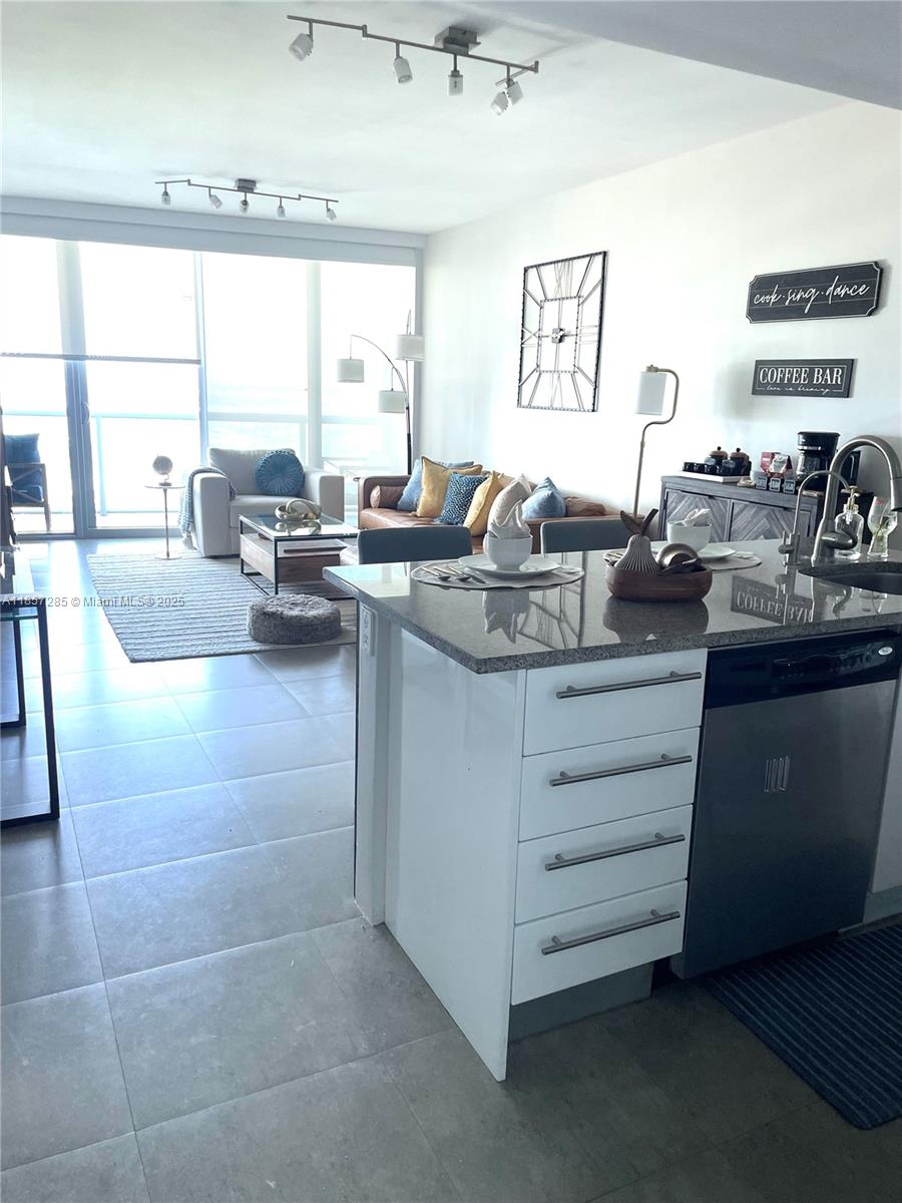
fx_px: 903
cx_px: 451
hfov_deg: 53.1
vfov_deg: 67.3
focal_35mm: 26
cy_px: 602
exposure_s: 1/121
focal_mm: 4.2
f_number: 1.6
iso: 125
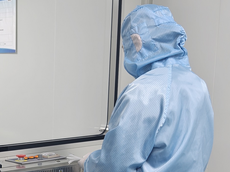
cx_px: 43
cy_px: 167
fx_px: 505
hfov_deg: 25.2
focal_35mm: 76
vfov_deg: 18.9
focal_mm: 8.67
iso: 640
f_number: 1.8
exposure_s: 1/100
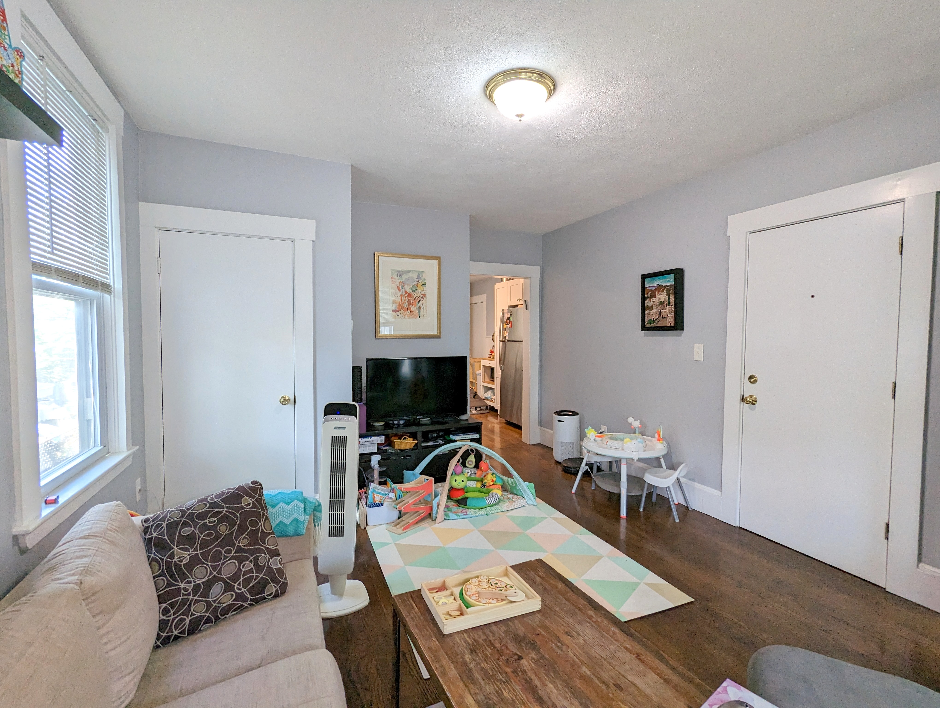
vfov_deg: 78.2
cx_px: 470
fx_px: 435
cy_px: 354
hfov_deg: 94.4
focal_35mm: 16
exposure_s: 1/26.3
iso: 91
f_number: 2.2
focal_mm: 2.35
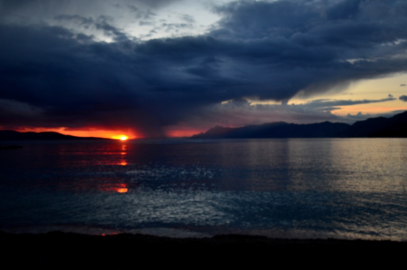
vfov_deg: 34.9
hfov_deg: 50.8
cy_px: 133
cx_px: 213
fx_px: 429
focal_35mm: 38
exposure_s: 1/320
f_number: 4
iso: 450
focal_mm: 24
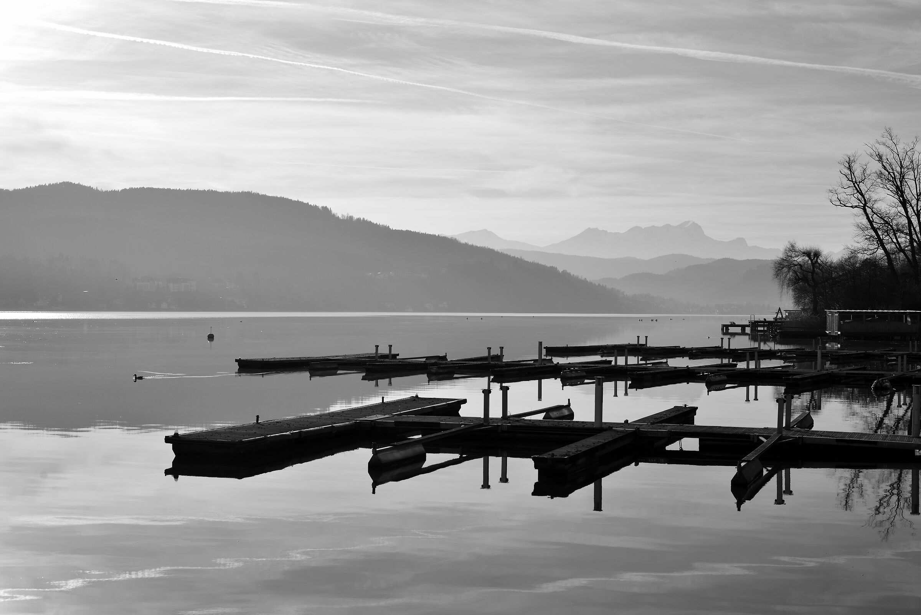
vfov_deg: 27.0
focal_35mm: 50
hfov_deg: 39.6
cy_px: 308
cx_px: 460
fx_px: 1280
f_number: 9
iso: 100
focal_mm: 50
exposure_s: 1/640
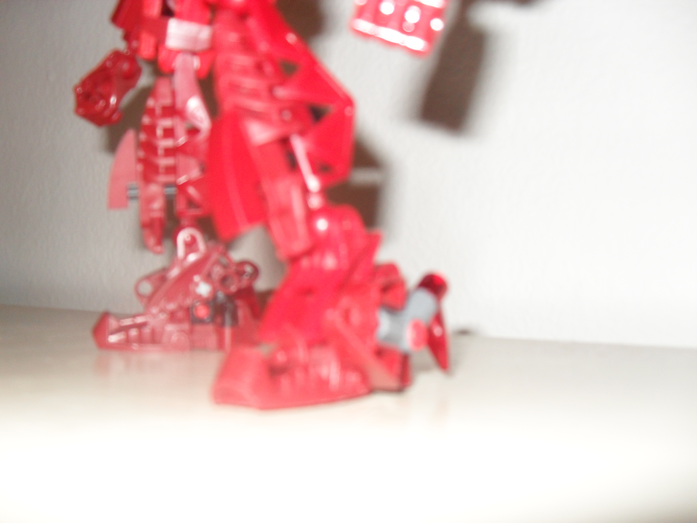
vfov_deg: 40.7
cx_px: 348
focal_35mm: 35
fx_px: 705
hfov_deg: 52.6
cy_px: 262
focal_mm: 6.2
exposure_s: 1/45
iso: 200
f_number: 2.8
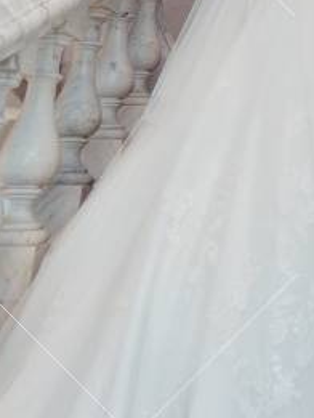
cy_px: -154
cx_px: 374
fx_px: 810
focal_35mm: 67
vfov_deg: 24.5
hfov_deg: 20.6
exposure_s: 1/80
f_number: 3.2
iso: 500
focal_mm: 14
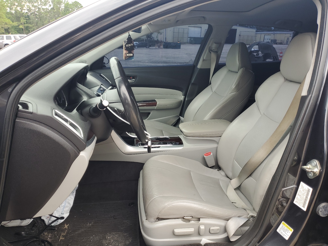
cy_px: 123
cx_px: 164
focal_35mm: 26
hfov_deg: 67.3
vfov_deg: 53.1
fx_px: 246
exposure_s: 1/185
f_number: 1.5
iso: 50
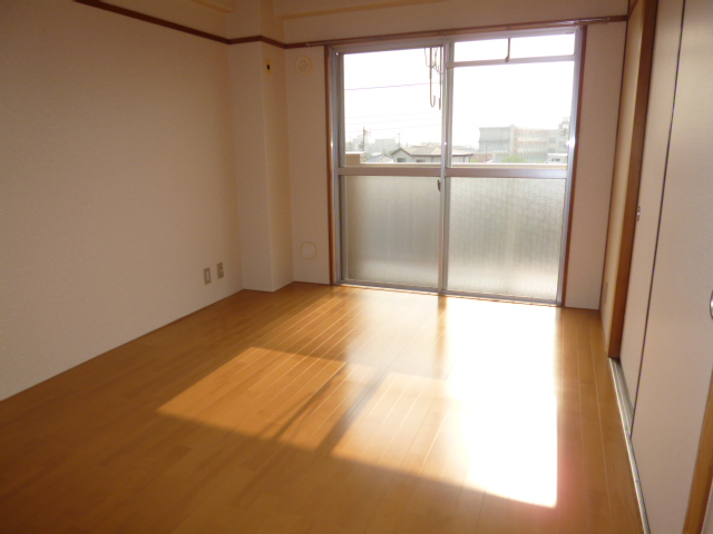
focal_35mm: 24
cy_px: 267
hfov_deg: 71.6
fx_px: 494
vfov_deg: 56.8
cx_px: 356
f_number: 2.5
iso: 100
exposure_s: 1/500
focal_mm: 4.3
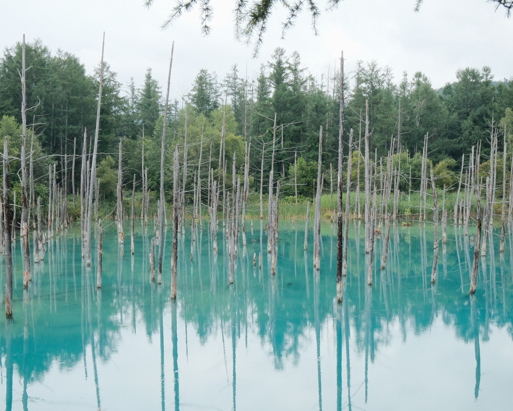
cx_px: 242
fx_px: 790
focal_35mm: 52
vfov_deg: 29.1
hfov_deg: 36.0
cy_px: 205
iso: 800
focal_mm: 30.5
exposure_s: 1/105
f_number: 11
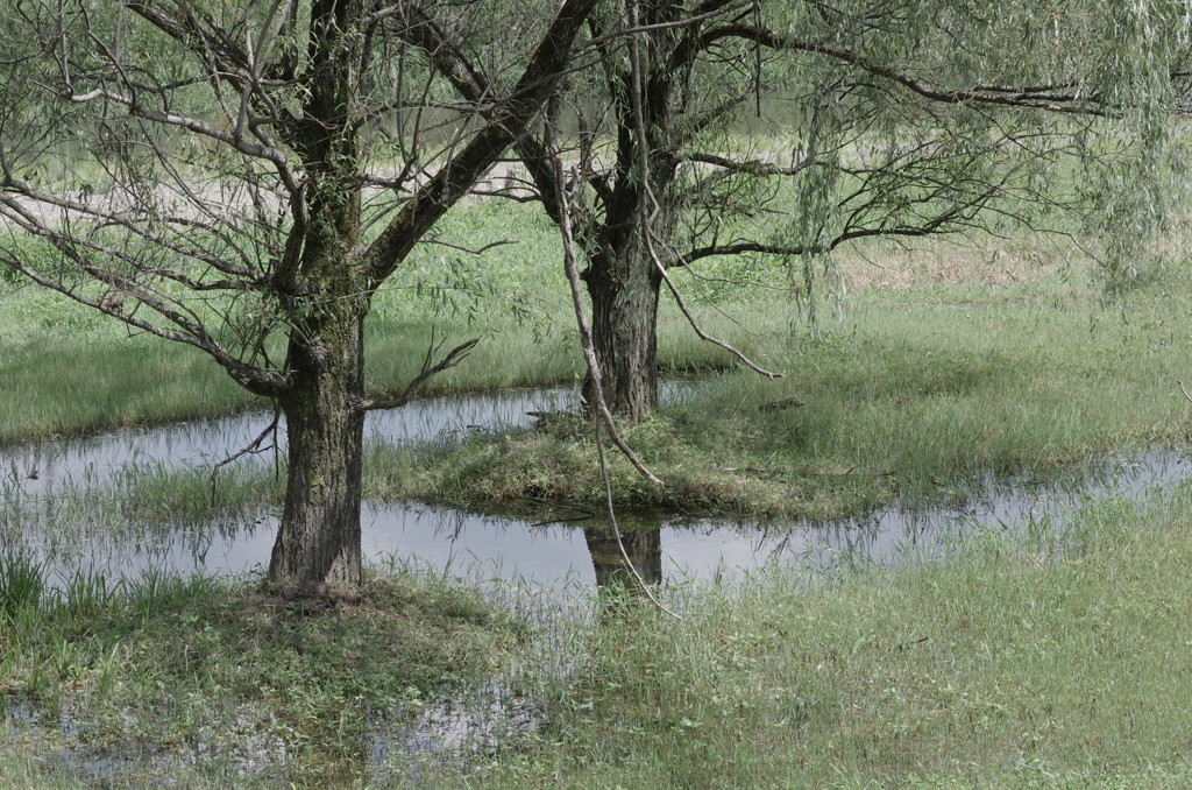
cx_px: 596
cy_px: 395
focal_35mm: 105
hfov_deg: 19.5
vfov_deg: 13.0
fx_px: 3469
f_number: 6.3
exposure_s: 1/250
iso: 100
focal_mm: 70
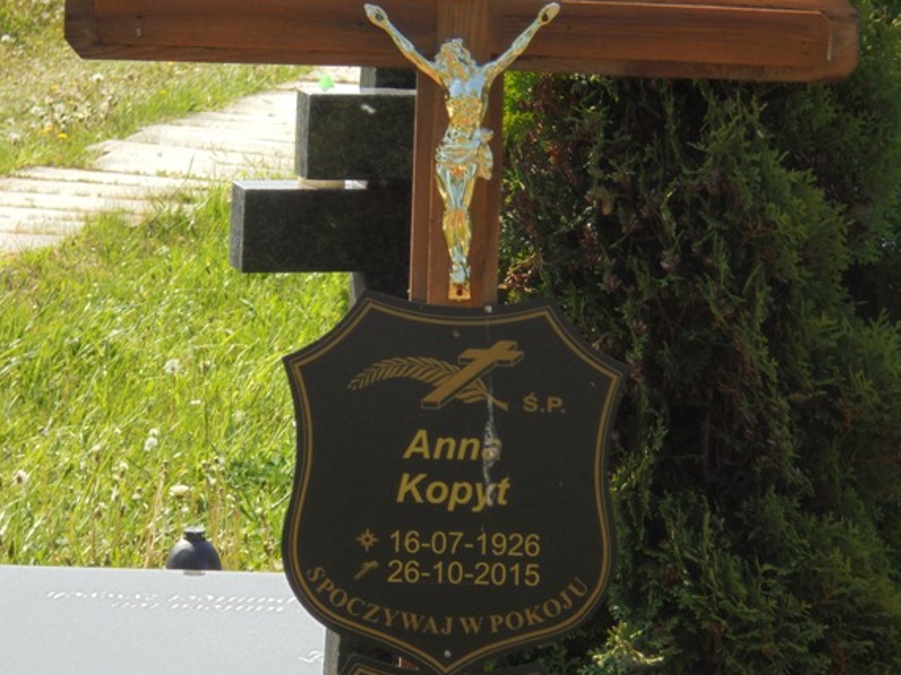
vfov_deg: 8.5
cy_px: 367
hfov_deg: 11.3
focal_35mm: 175
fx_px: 4554
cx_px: 401
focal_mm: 27.6
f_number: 6.5
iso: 100
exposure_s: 1/200
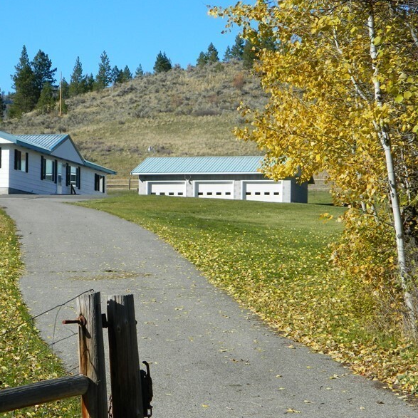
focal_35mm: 108
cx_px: 125
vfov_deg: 16.1
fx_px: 1475
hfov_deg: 16.1
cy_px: 258
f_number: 4
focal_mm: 12.6
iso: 80
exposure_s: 1/1000
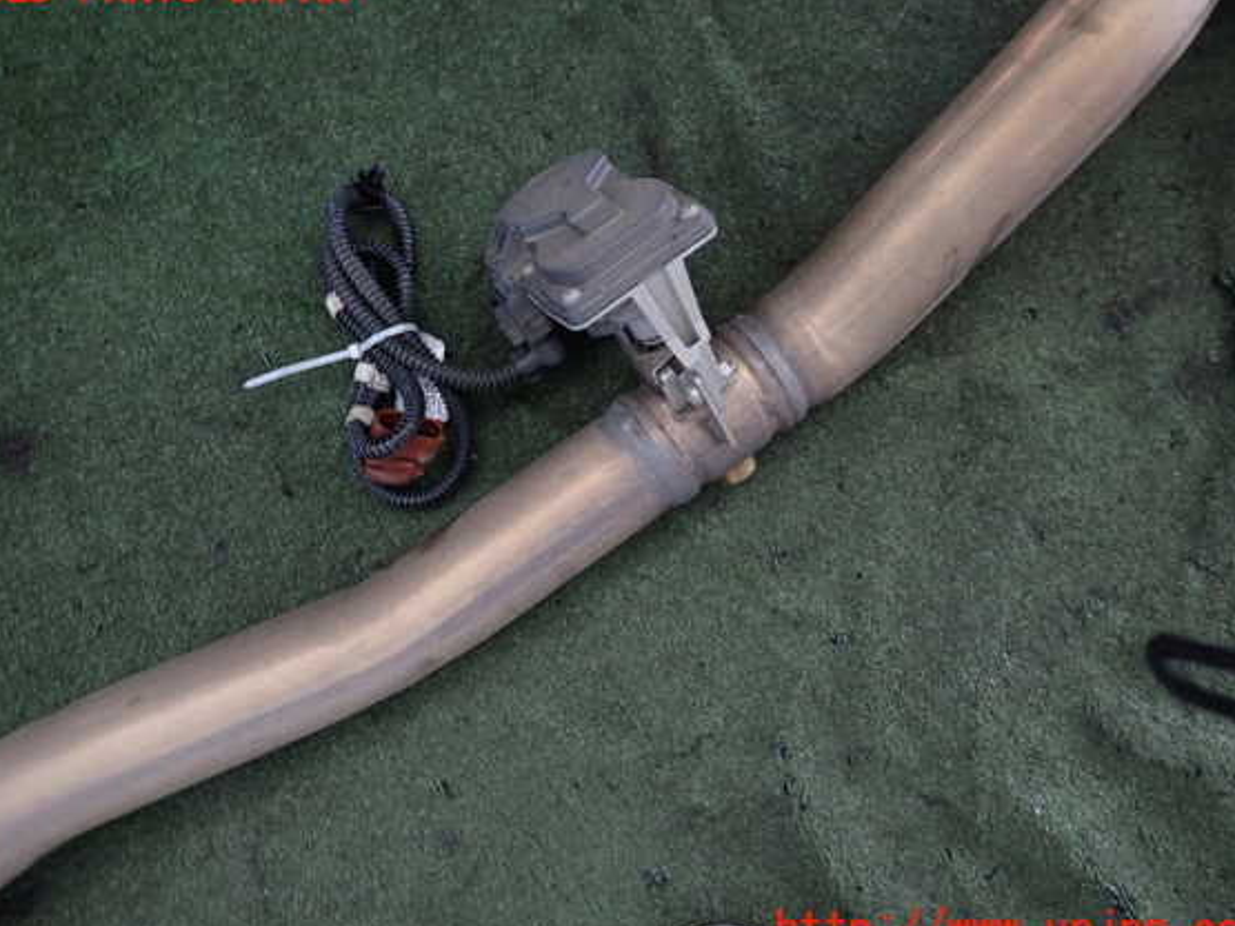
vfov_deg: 51.4
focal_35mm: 27
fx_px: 963
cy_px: 460
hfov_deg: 65.3
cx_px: 611
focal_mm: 4.5
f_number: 2
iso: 200
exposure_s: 1/30
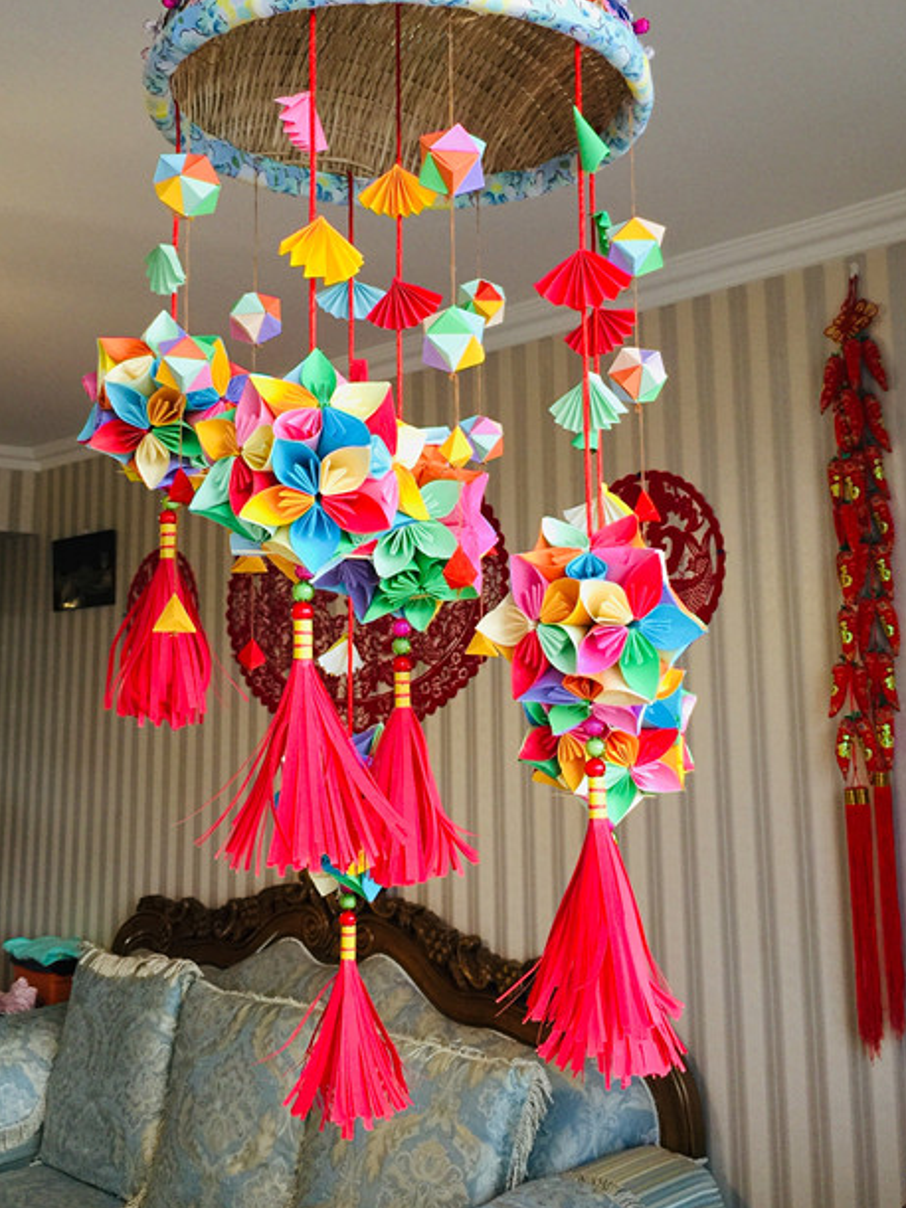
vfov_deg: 48.7
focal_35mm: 38
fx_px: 1327
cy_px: 486
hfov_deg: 37.7
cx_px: 449
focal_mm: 4.15
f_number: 2.2
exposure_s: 1/33
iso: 64
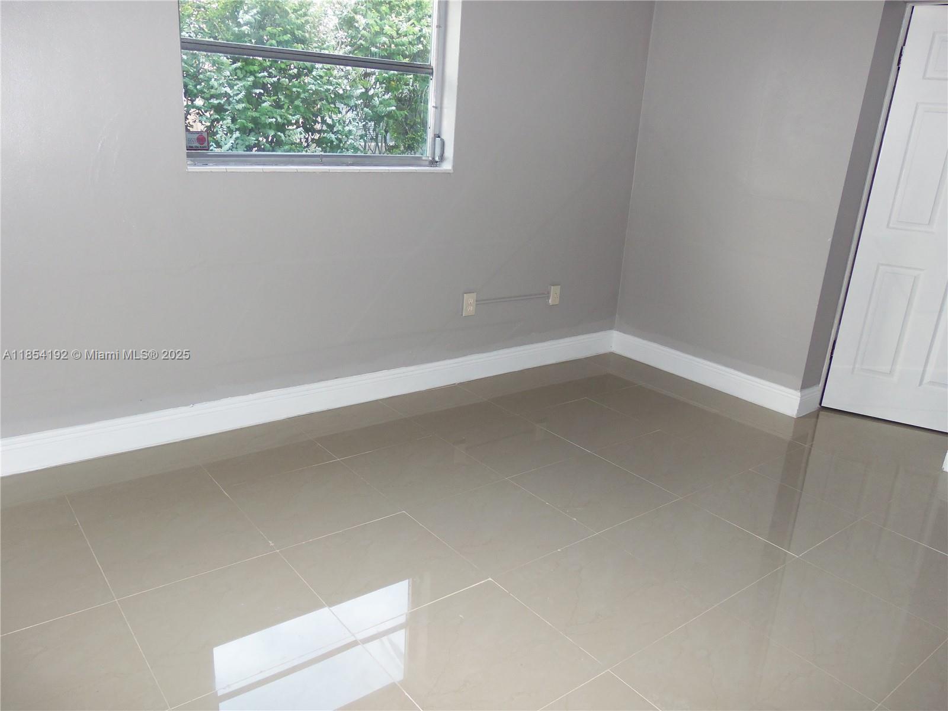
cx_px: 474
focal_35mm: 26
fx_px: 712
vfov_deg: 53.1
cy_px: 356
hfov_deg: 67.3
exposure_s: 1/40
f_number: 3.2
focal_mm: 4.7
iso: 100
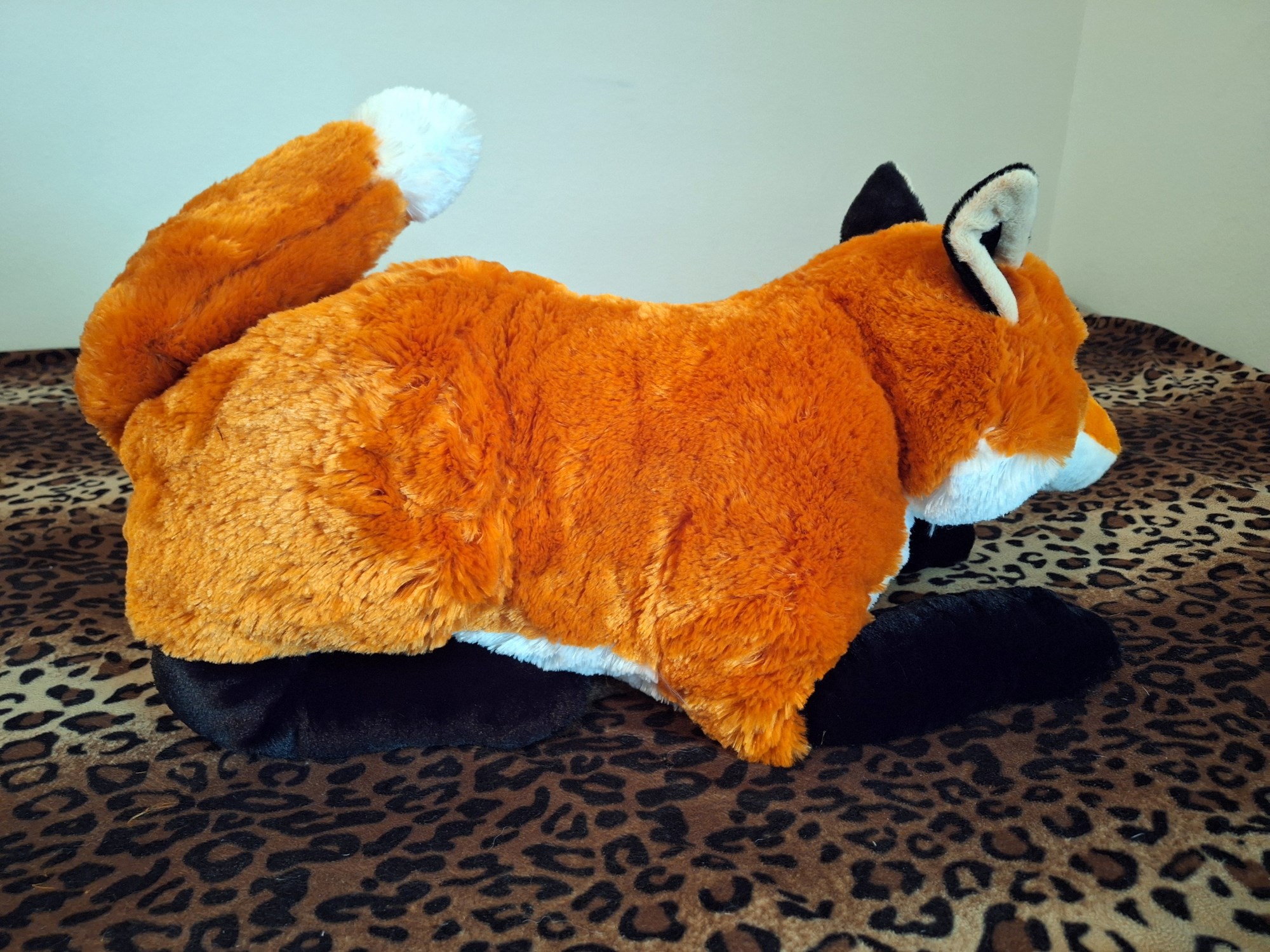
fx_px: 844
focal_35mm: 23
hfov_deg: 73.9
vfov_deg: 58.9
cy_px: 476
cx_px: 635
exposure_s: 1/24
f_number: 1.8
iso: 400
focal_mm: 5.54
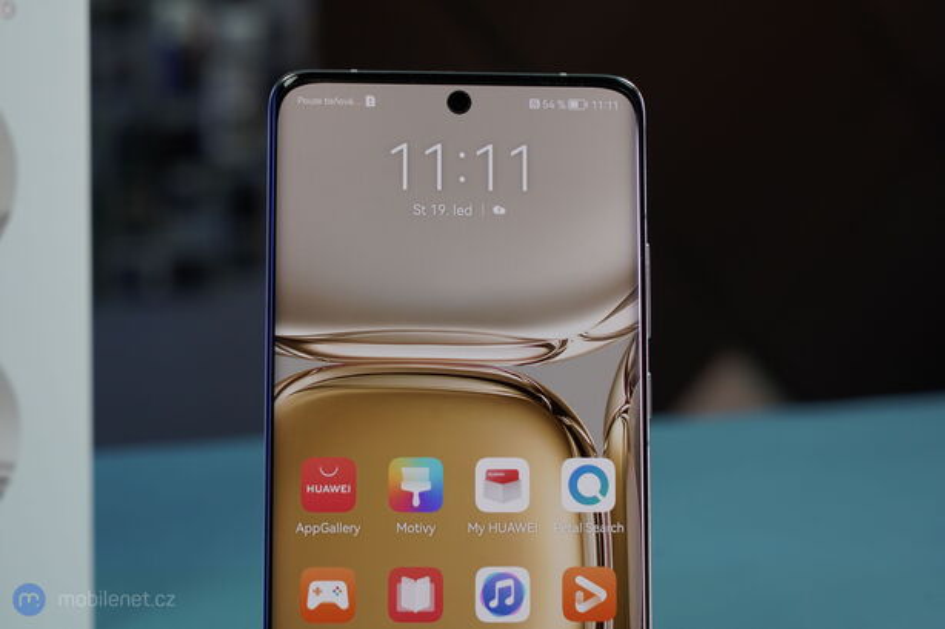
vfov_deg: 19.4
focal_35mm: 70
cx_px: 472
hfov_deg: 28.9
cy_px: 314
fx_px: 1837
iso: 800
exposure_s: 1/160
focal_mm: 70
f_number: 7.1
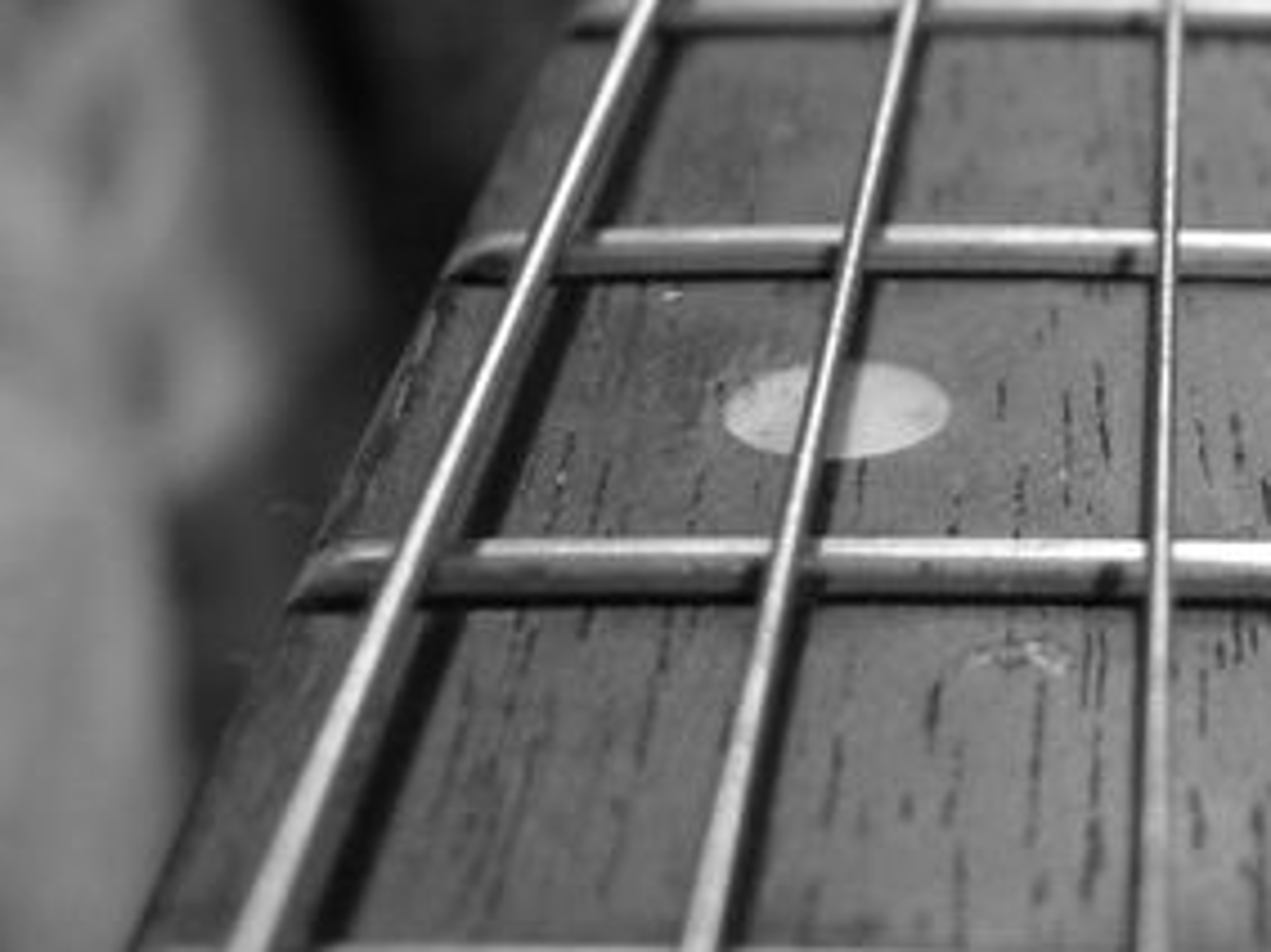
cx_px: 1329
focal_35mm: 99
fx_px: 3633
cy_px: 148
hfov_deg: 19.2
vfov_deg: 14.8
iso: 200
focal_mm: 7.4
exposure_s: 1/6
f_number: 2.8
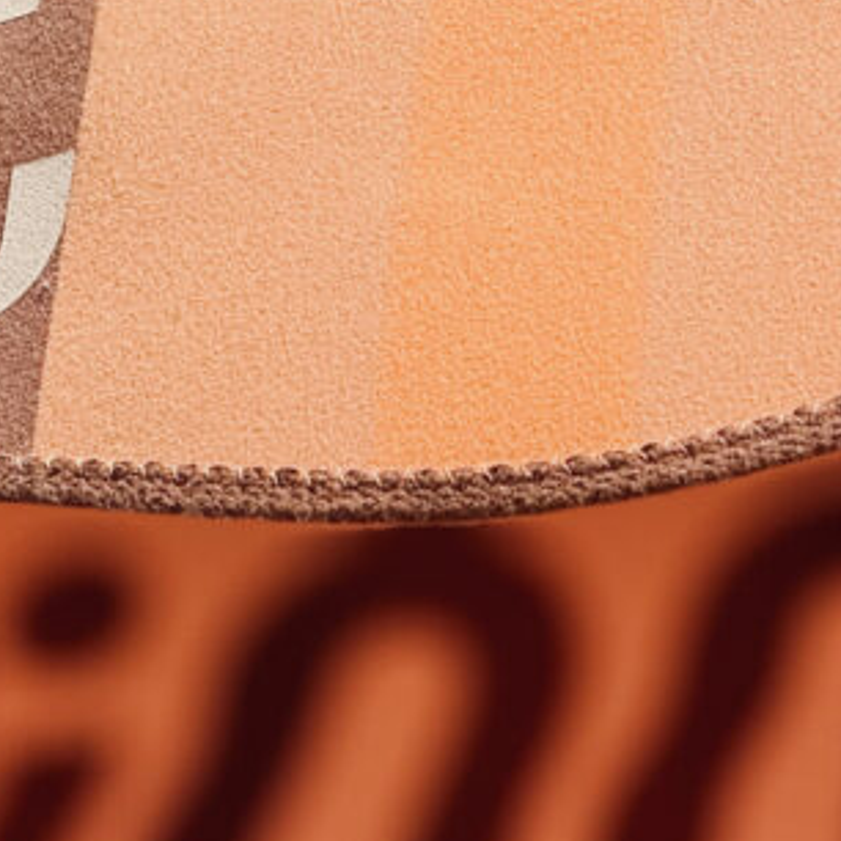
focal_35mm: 355
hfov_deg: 4.9
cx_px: -192
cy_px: 530
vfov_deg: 4.9
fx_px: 9758
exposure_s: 1/1451
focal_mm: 15.66
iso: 64
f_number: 2.8
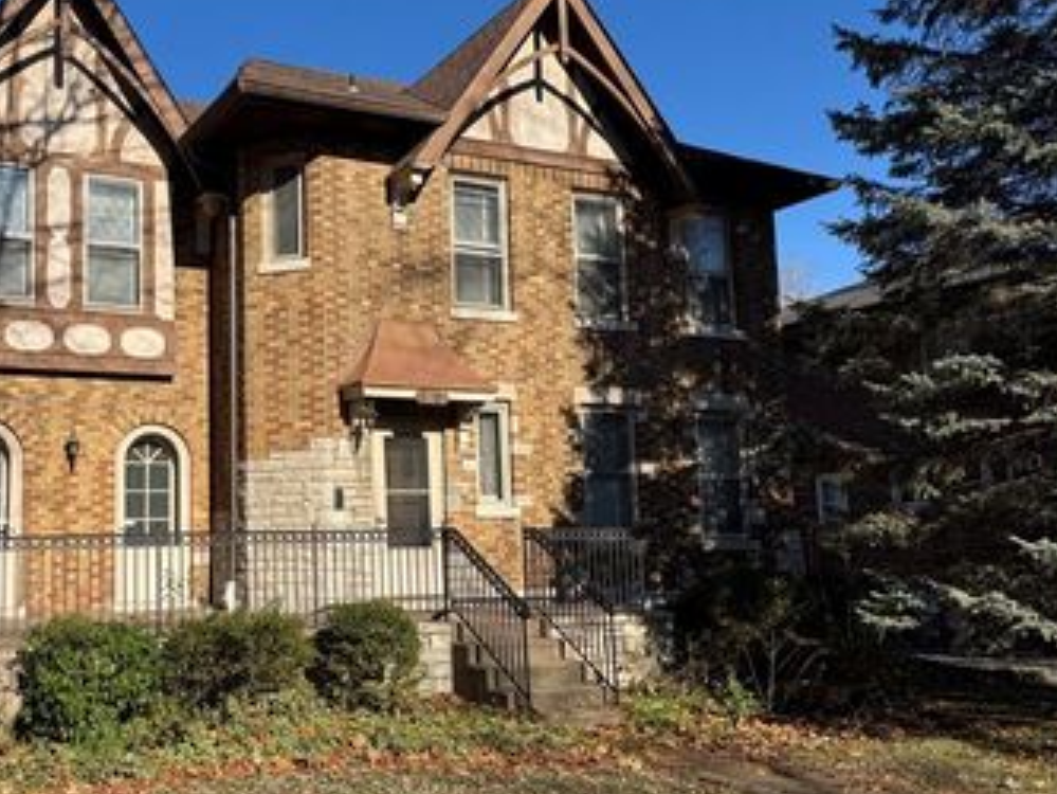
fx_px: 1100
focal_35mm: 36
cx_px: 311
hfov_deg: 49.9
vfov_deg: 39.7
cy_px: 408
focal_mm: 6.76
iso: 80
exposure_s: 1/4608
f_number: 1.78
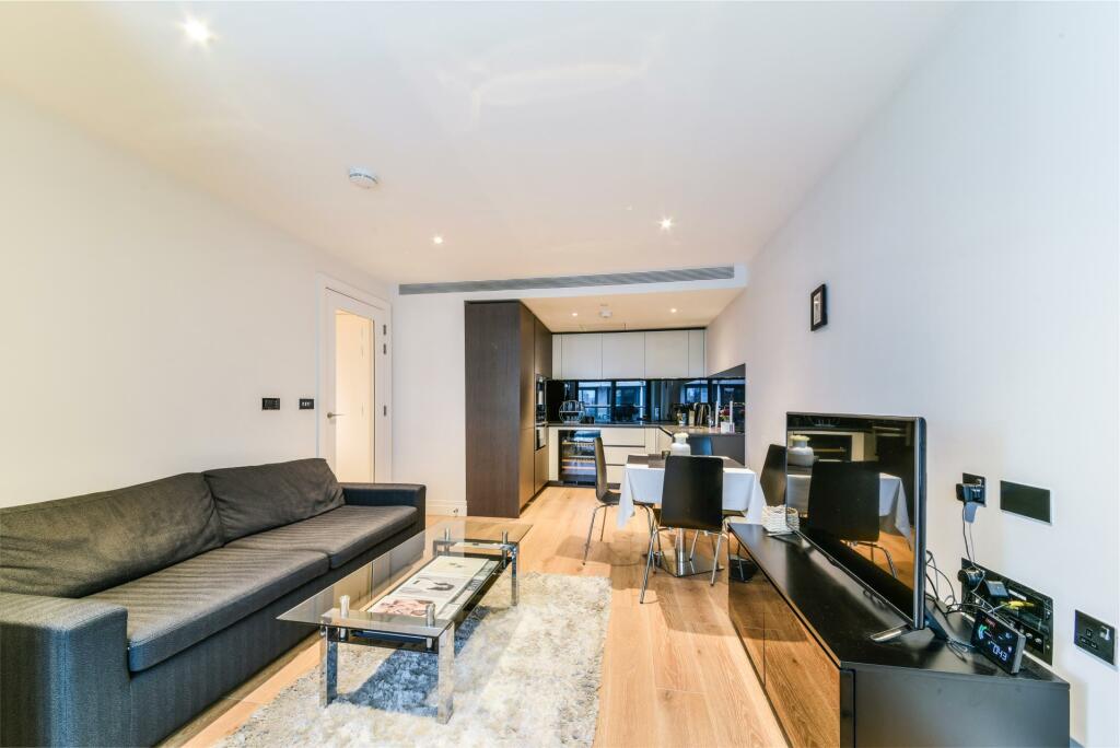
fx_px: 374
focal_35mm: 12
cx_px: 560
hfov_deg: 112.6
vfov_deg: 90.1
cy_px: 374
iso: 200
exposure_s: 1
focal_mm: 12
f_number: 16
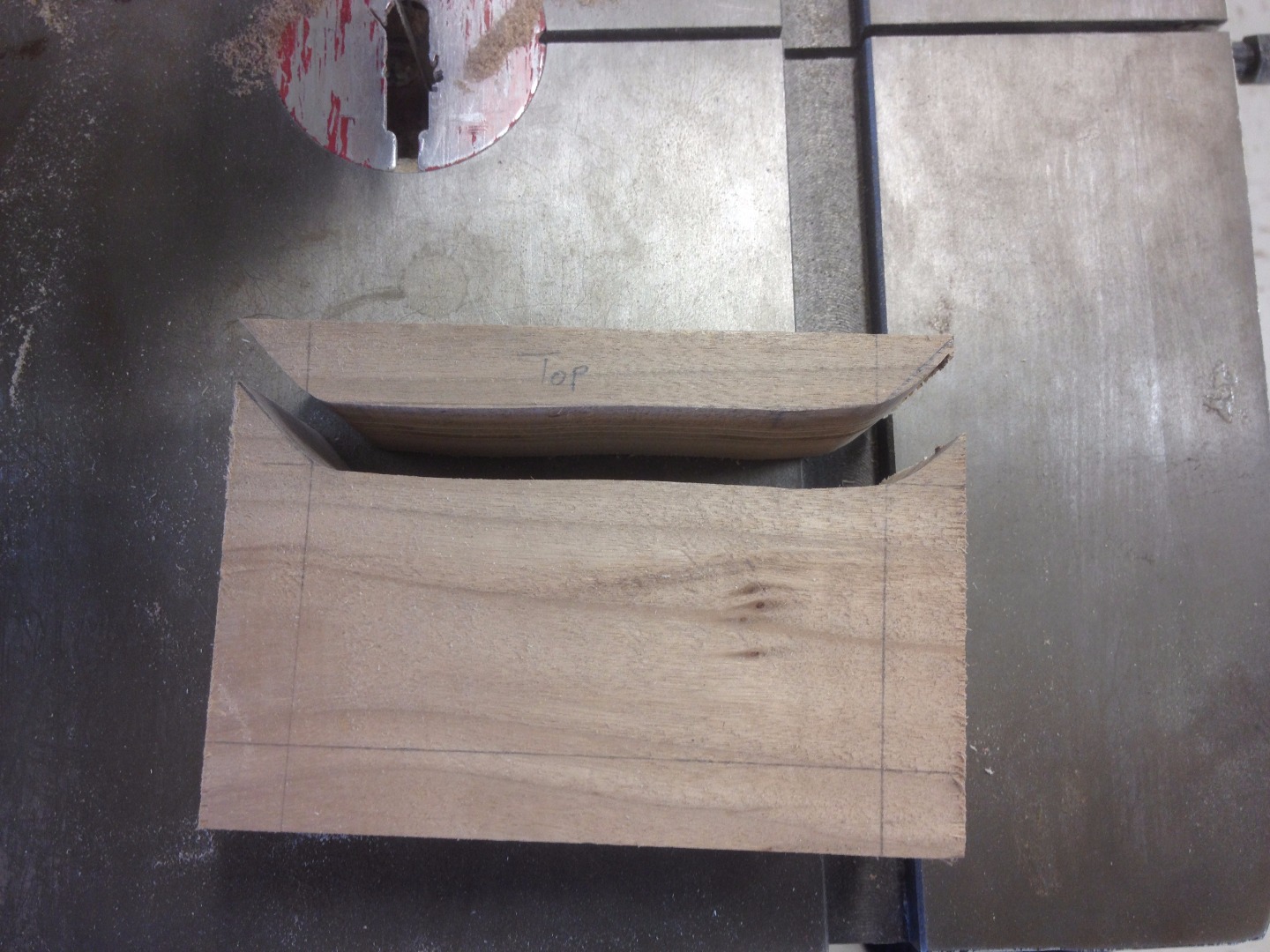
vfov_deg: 40.7
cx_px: 635
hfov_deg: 52.6
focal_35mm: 35
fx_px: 1284
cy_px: 476
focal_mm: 4.28
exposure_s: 1/20
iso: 50
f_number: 2.4
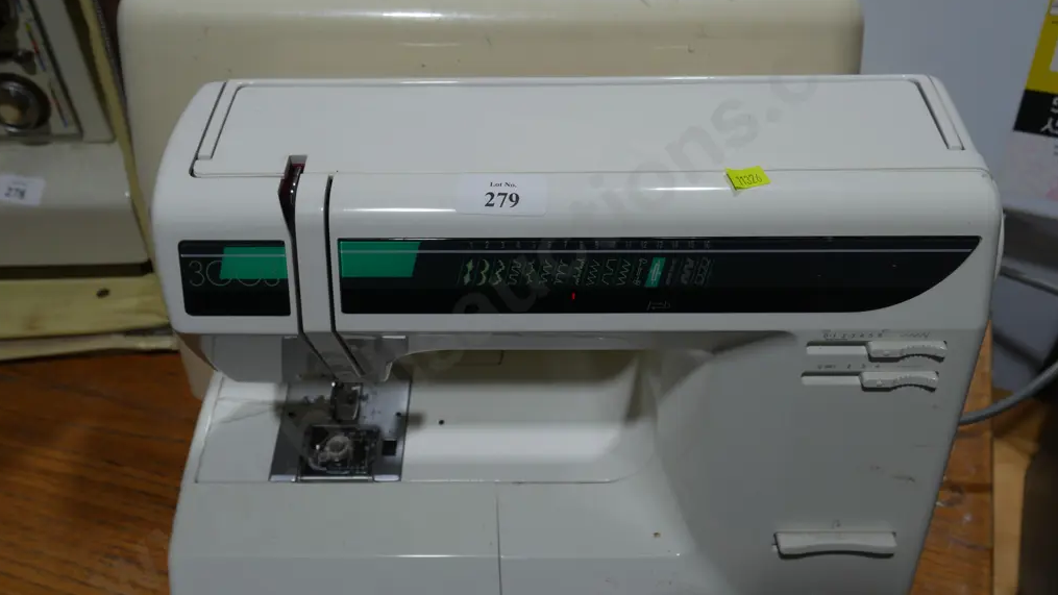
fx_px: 926
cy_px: 279
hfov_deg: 59.5
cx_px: 526
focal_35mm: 33
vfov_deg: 35.6
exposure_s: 1/200
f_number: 5
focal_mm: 15
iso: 200
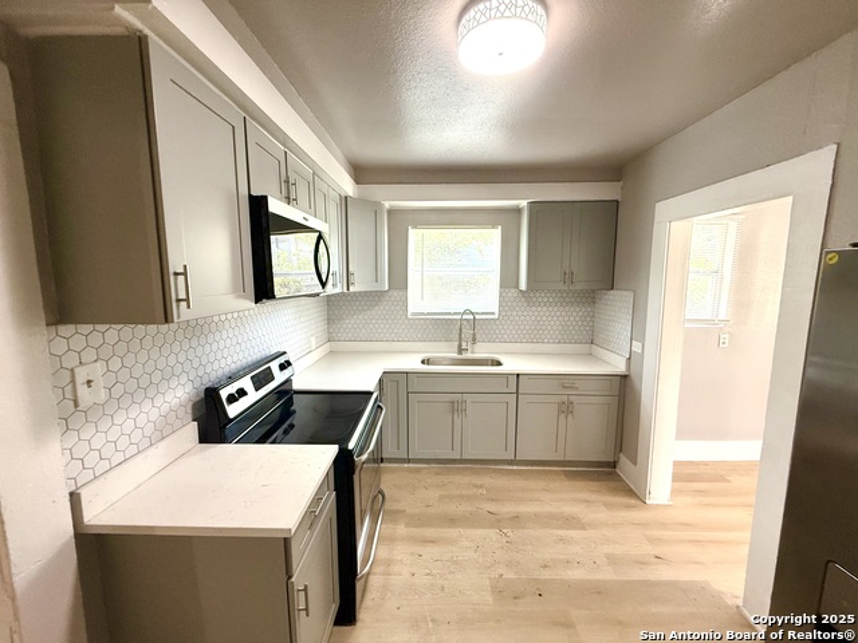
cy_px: 322
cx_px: 429
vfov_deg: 85.7
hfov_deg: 102.1
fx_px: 347
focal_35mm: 14
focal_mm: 2.22
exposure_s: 1/120
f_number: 2.2
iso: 320
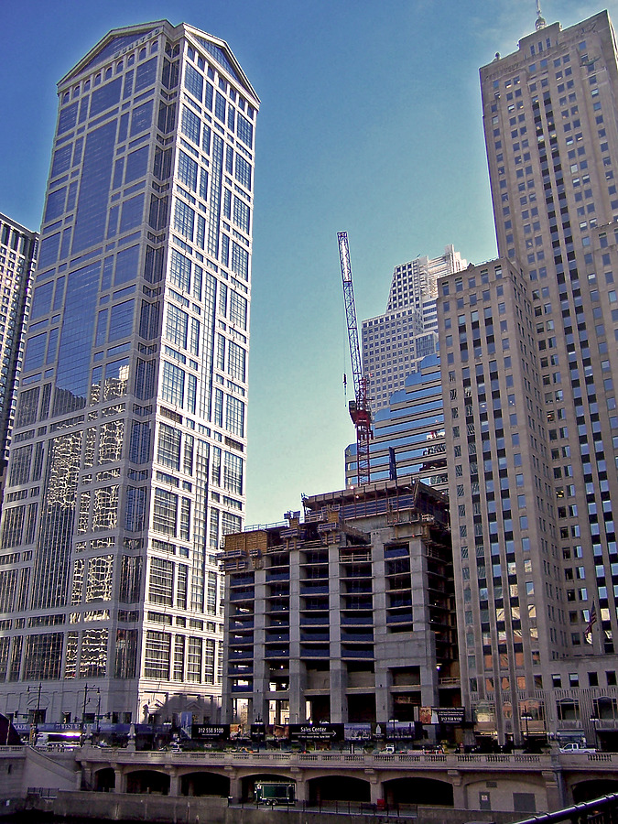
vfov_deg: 55.4
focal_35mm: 33
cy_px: 412
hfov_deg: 42.9
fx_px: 786
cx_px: 309
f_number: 3.4
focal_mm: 5.5
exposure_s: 1/350
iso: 80
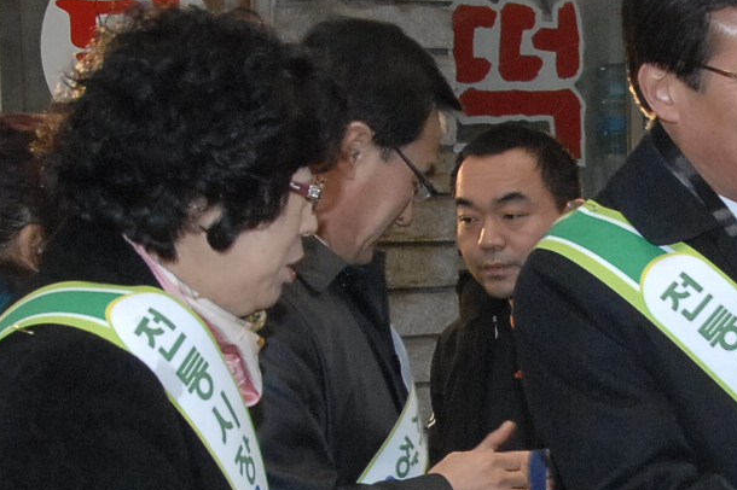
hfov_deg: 14.5
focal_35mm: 137
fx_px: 2803
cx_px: 859
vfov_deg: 9.9
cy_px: 496
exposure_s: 1/60
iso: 800
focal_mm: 26
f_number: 6.7
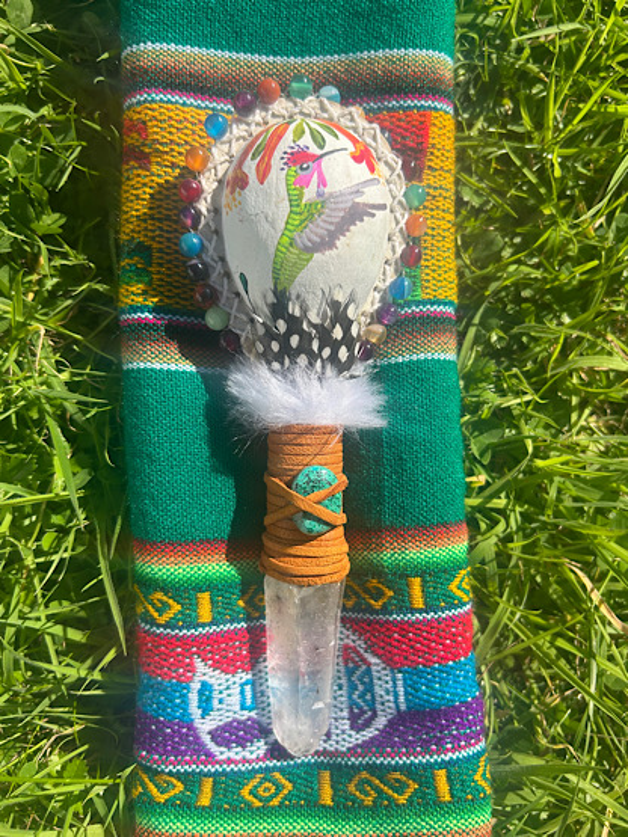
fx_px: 629
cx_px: 314
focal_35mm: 26
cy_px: 418
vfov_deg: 67.3
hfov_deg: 53.0
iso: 50
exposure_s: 1/3831
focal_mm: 5.7
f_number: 1.5
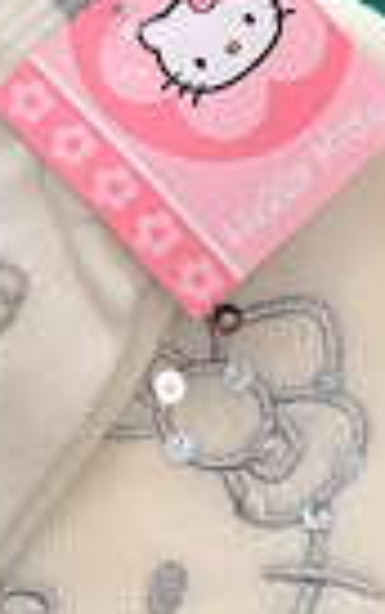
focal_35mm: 120
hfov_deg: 10.9
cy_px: 381
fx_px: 2008
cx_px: 132
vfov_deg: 17.3
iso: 80
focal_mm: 3.3
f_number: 2.4
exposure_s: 1/100
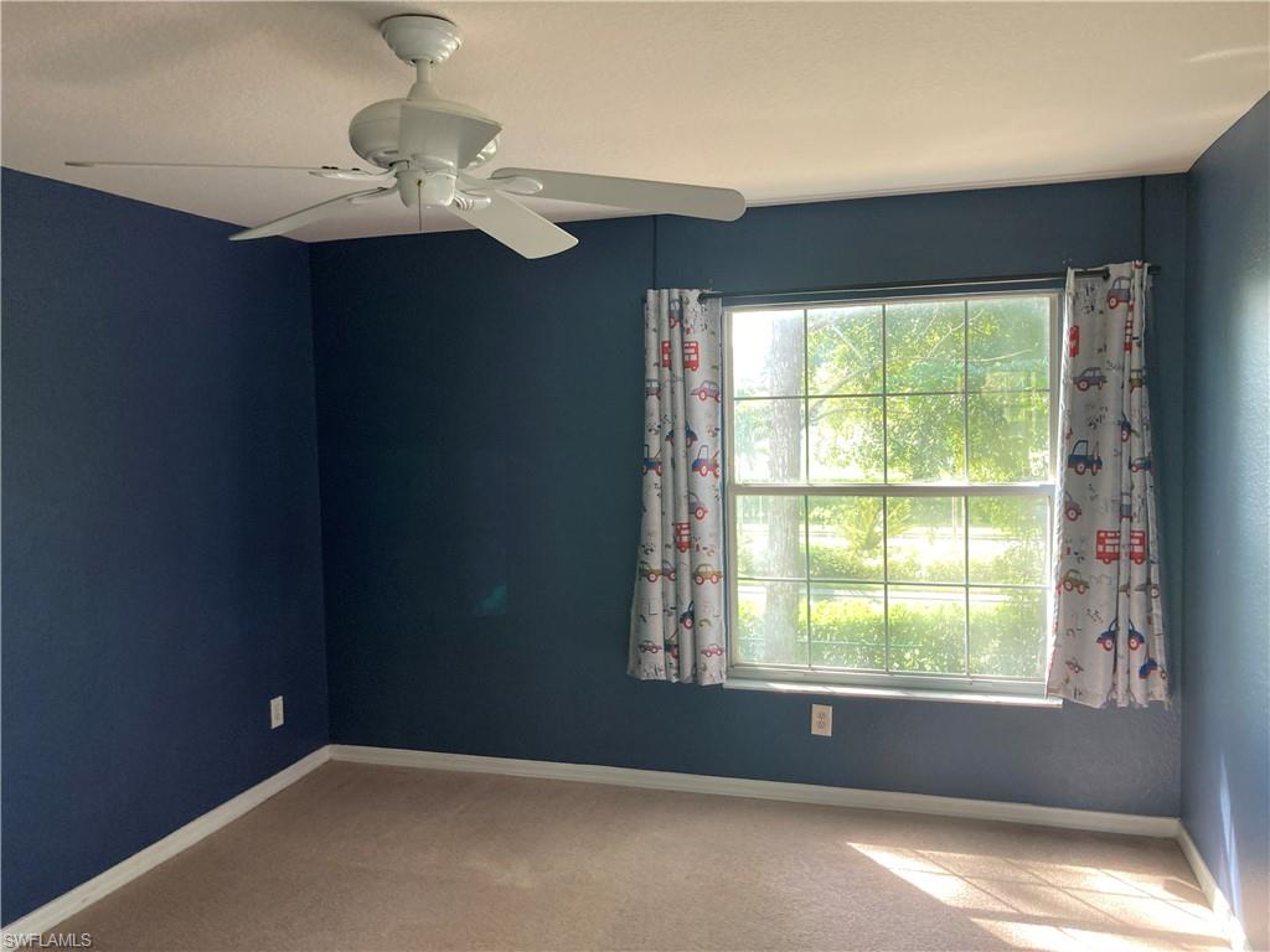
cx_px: 635
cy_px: 476
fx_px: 1027
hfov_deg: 63.4
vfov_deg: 49.7
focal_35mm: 28
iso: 80
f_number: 1.8
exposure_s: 1/73
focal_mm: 3.99
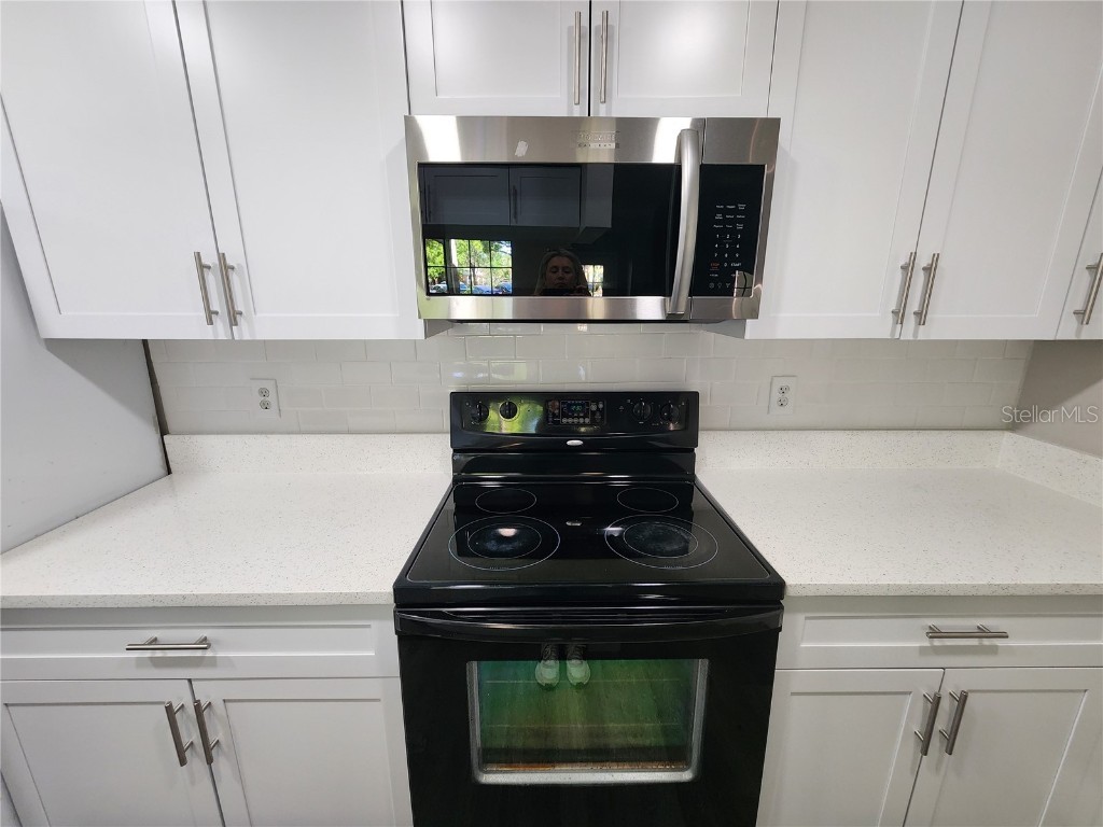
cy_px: 414
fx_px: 414
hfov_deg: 106.2
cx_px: 552
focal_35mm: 13
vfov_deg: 89.9
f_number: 2.2
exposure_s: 1/60
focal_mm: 2.2
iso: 200
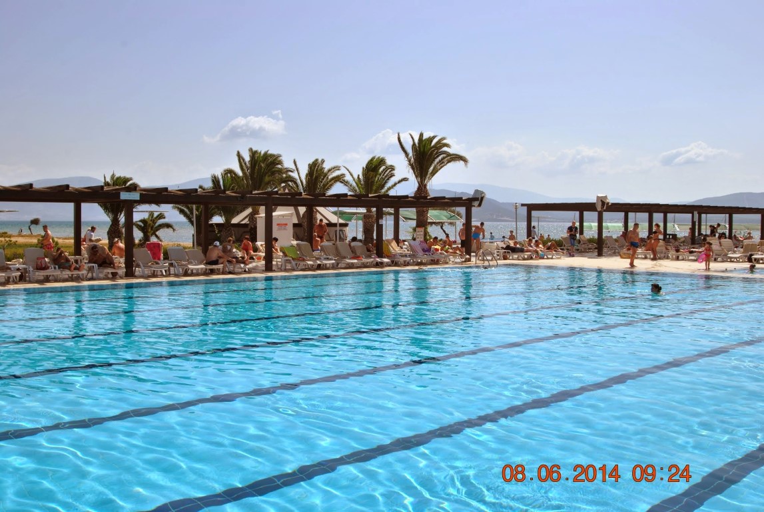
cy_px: 256
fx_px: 765
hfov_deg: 53.1
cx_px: 382
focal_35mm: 36
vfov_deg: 37.0
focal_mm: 24
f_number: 9
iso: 100
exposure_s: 1/320
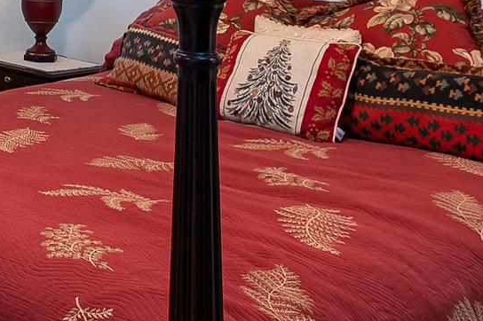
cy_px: -81
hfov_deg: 27.6
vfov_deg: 19.7
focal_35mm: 64
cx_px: -97
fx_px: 858
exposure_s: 1/3
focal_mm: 17
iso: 320
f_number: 9
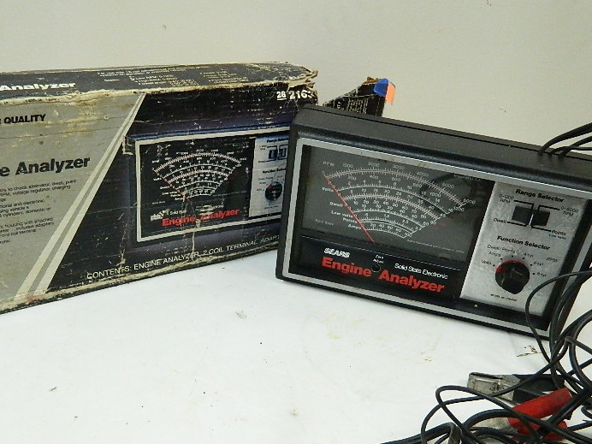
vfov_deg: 38.0
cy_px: 317
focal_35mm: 37
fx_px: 633
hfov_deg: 50.1
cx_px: 284
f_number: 3.1
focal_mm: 4.5
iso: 400
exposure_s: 1/60
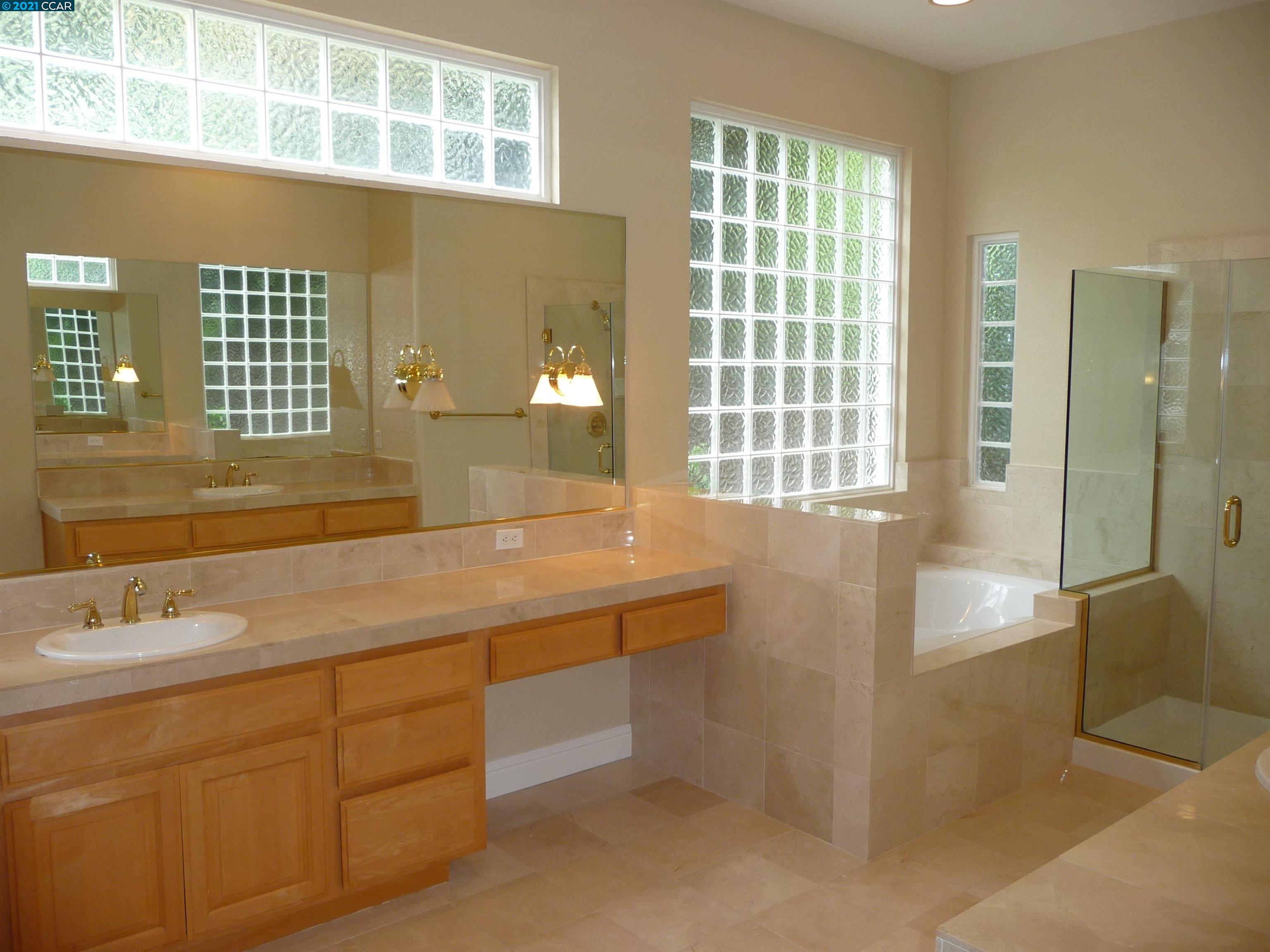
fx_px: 1027
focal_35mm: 28
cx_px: 635
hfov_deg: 63.4
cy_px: 476
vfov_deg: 49.7
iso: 125
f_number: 3.3
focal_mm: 4.7
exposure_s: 1/30
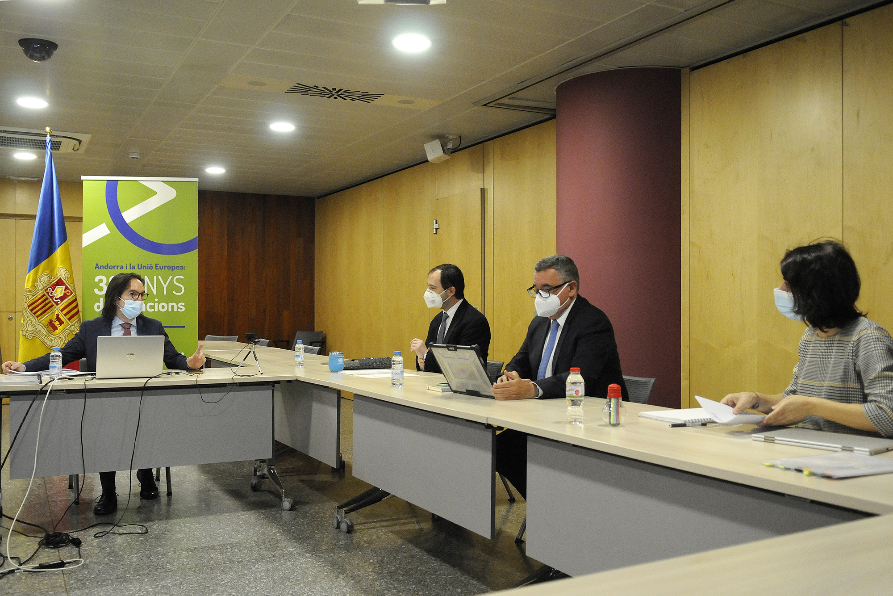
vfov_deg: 40.0
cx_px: 446
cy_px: 298
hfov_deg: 57.2
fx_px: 819
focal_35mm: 33
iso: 2000
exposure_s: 1/100
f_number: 3.2
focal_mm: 22
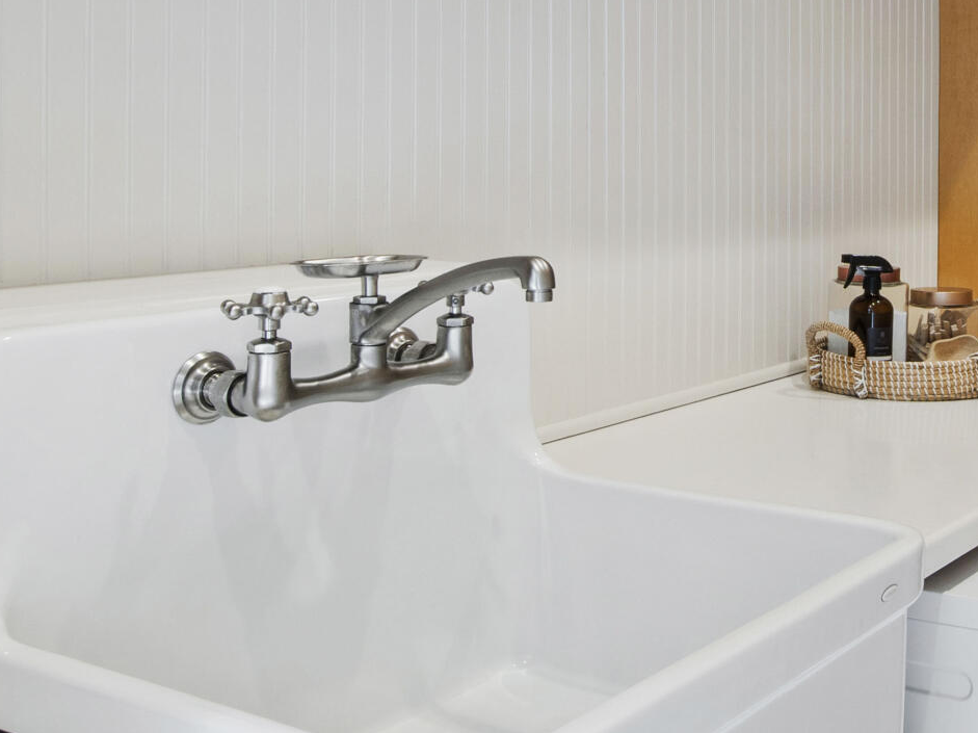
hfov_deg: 39.0
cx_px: 839
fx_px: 1299
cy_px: 136
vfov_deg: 30.6
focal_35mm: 46
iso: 100
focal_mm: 10
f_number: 8
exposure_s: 1/2
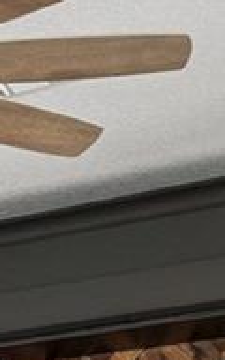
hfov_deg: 8.8
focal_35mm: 136
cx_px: -315
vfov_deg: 13.6
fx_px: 1334
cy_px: 668
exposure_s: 1/30
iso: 800
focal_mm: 16
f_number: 10
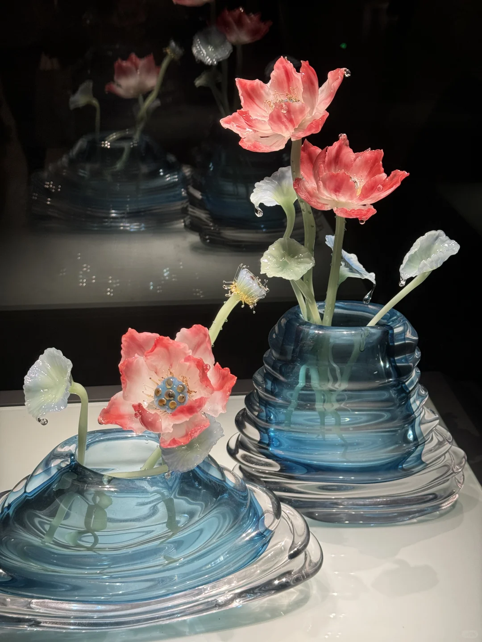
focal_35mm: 48
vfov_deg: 39.7
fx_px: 891
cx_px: 241
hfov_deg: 30.3
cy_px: 321
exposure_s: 1/60
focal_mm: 6.76
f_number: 1.78
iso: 125
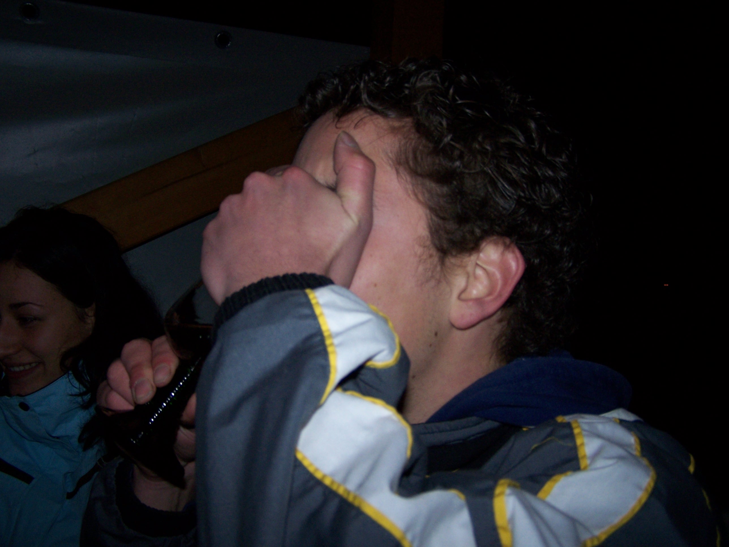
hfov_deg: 49.0
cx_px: 364
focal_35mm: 38
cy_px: 274
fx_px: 800
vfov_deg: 37.7
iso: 140
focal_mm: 6.3
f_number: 2.8
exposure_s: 1/60
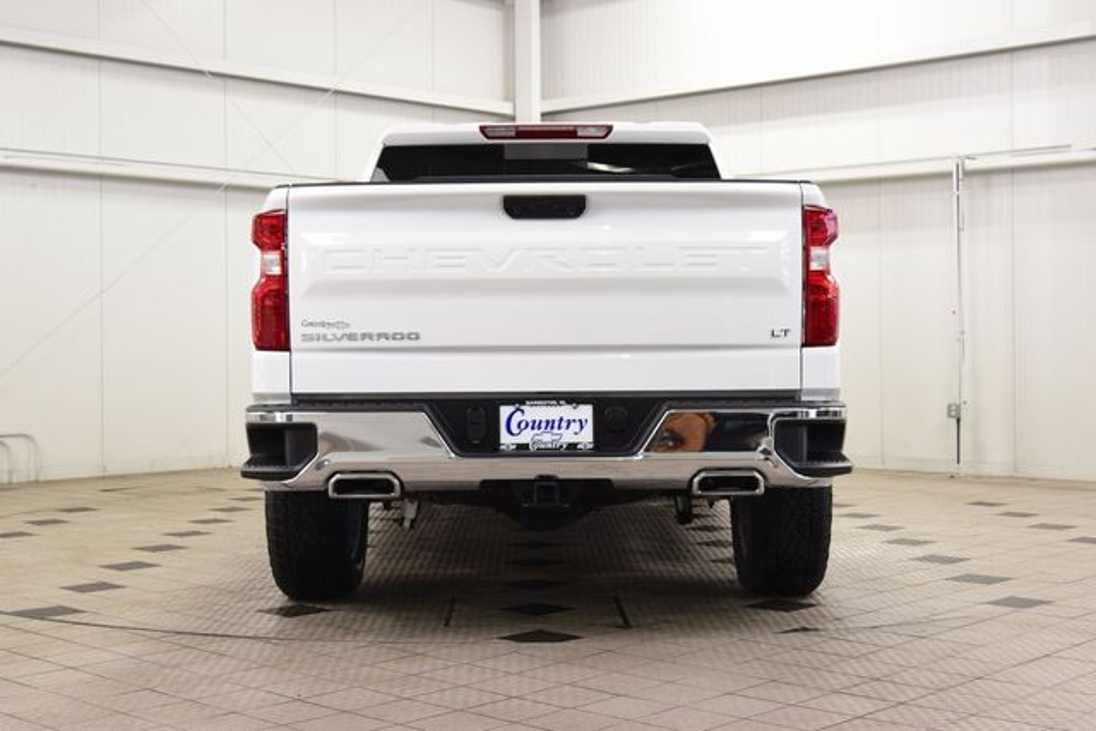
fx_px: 1599
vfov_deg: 25.8
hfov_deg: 37.8
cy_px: 366
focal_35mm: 52
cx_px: 548
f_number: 7.1
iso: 800
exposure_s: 1/30
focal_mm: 35
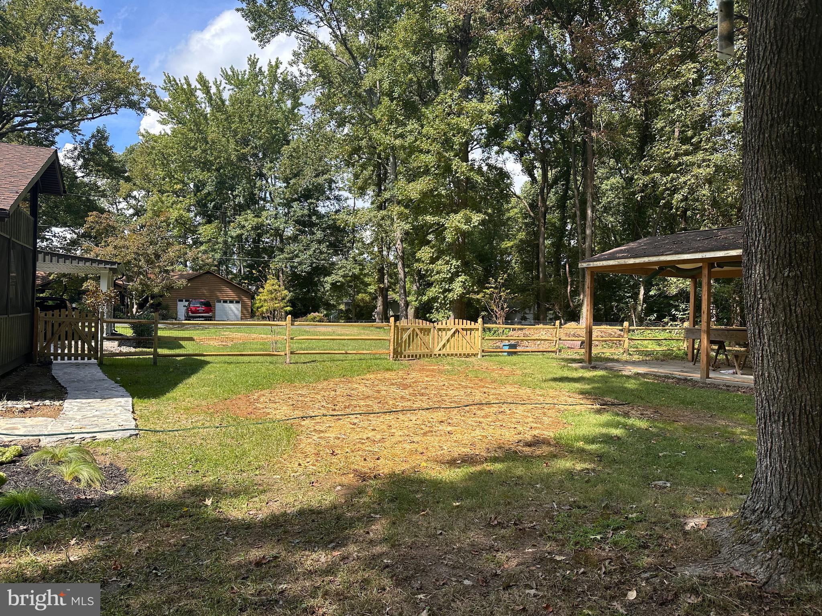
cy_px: 308
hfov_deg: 71.6
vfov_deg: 56.8
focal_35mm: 24
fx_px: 570
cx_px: 411
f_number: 1.78
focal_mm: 6.86
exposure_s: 1/1779
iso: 80
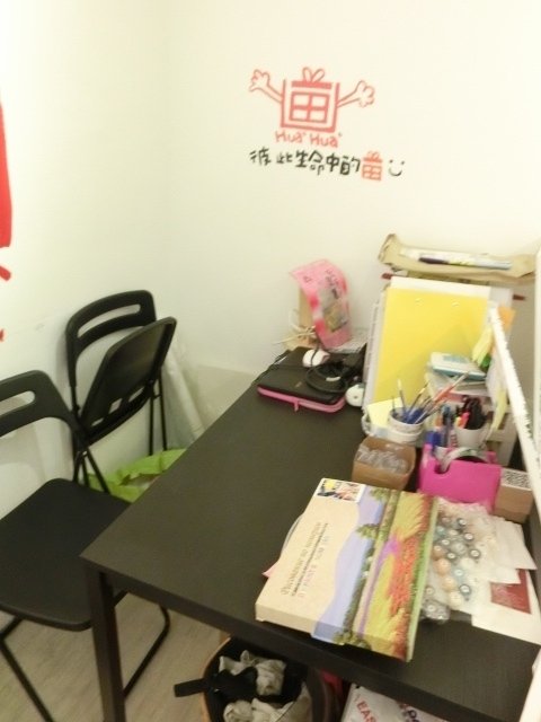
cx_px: 270
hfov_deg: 54.9
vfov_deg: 69.4
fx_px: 521
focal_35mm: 25
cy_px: 361
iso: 800
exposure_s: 1/30
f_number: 3.2
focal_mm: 4.43
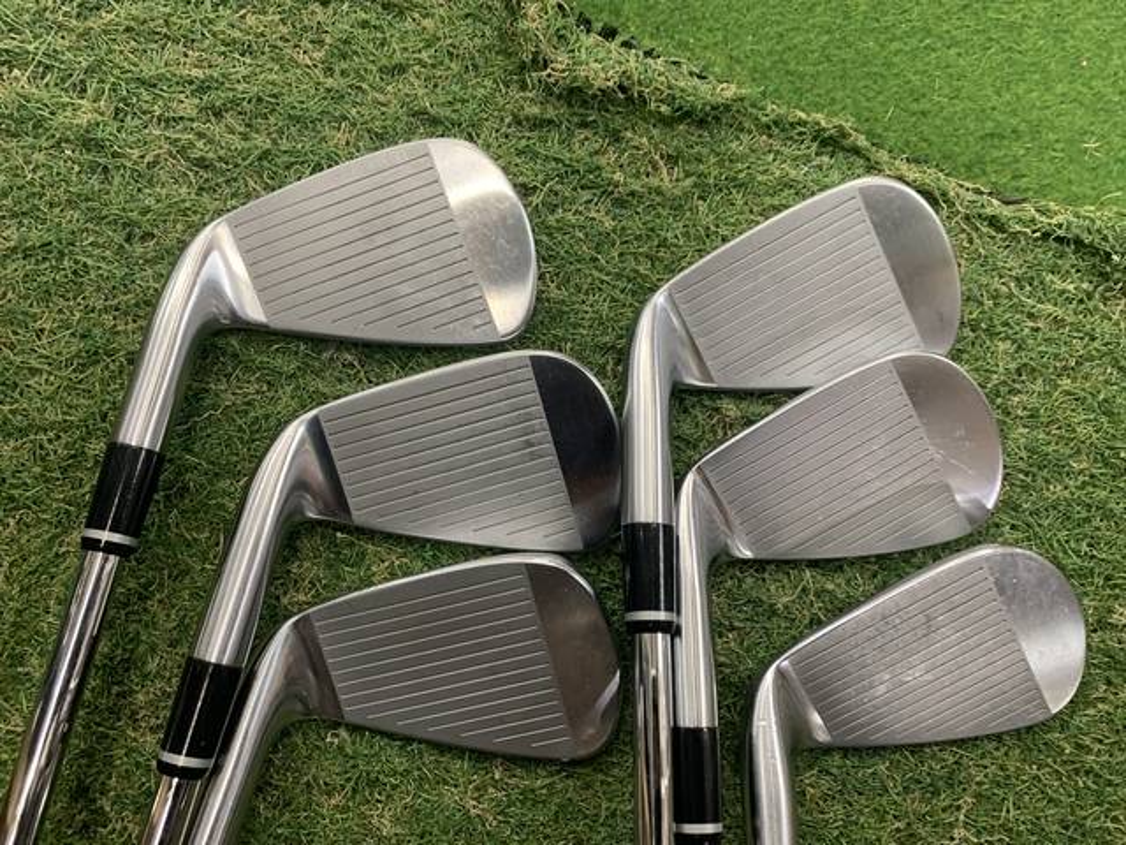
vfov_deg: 53.1
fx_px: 846
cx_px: 563
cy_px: 422
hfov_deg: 67.3
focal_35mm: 26
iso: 160
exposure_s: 1/60
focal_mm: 4.25
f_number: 1.8
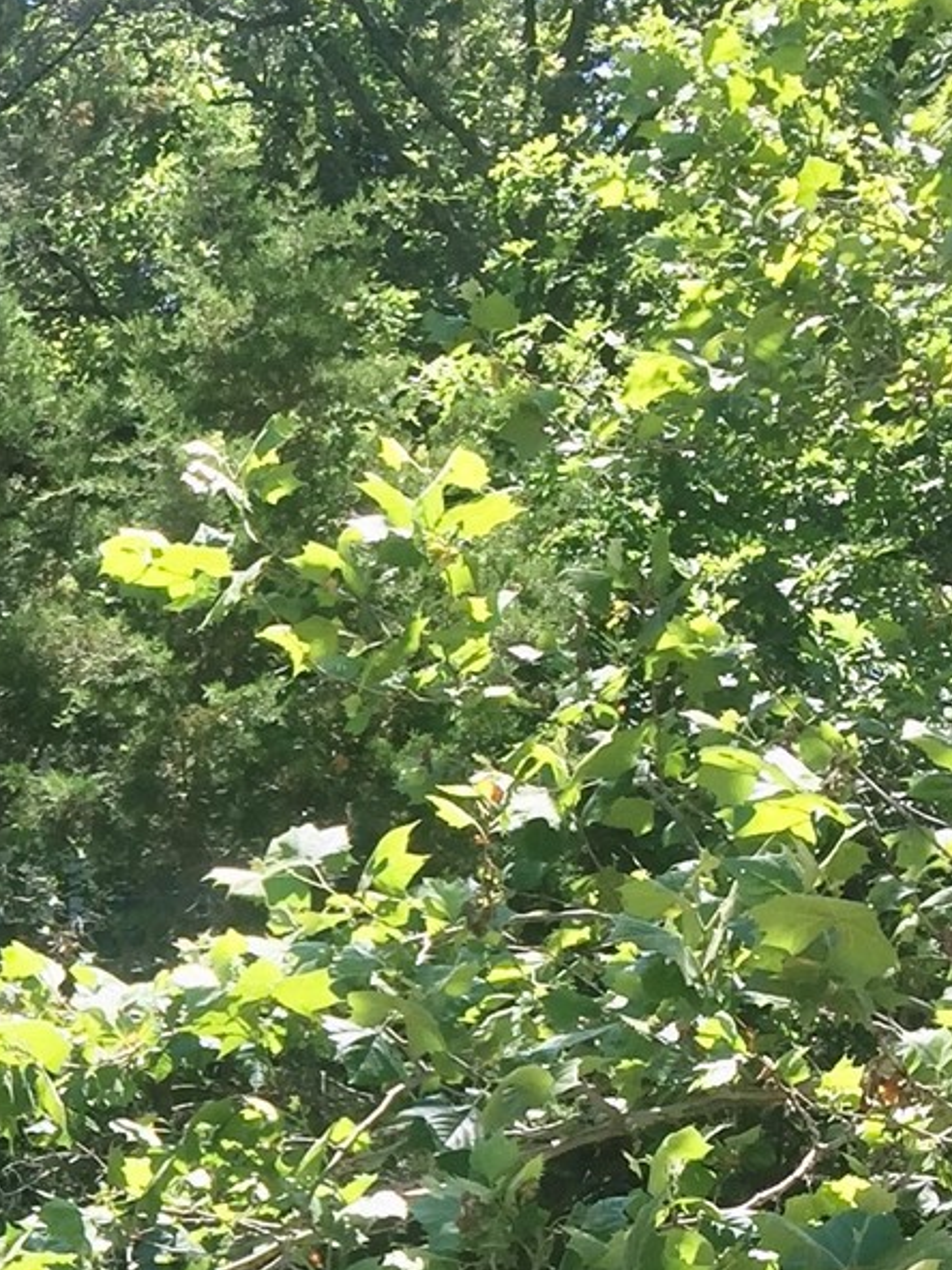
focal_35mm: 94
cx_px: -452
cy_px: 1343
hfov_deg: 14.7
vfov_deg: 20.1
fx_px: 3447
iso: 32
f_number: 2.2
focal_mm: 4.15
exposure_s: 1/460
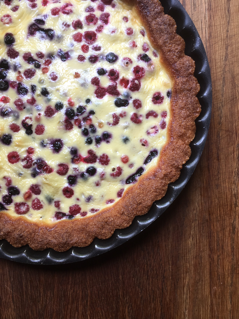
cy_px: 160
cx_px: 120
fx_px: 267
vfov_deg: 61.7
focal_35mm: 29
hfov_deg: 48.2
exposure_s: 1/50
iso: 25
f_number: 2.2
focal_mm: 4.15
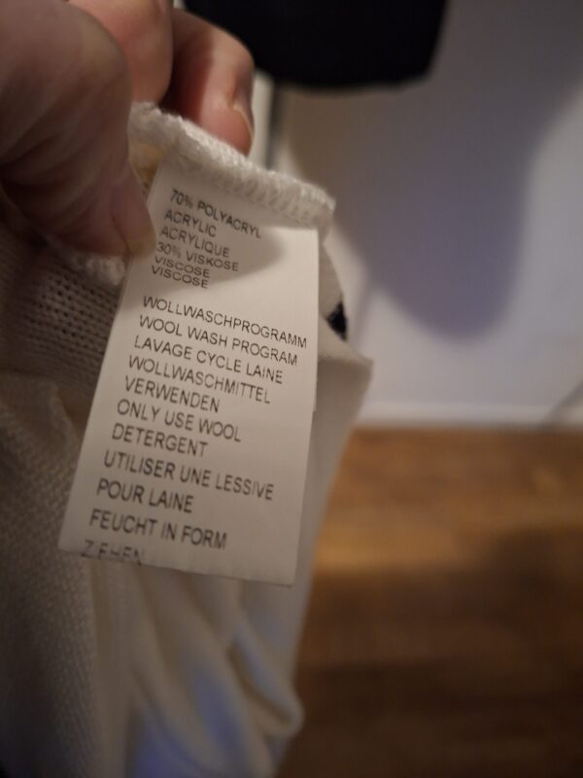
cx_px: 292
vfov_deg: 73.9
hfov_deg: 58.9
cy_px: 389
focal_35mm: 23
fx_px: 516
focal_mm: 5.54
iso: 1000
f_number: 1.8
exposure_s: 1/20
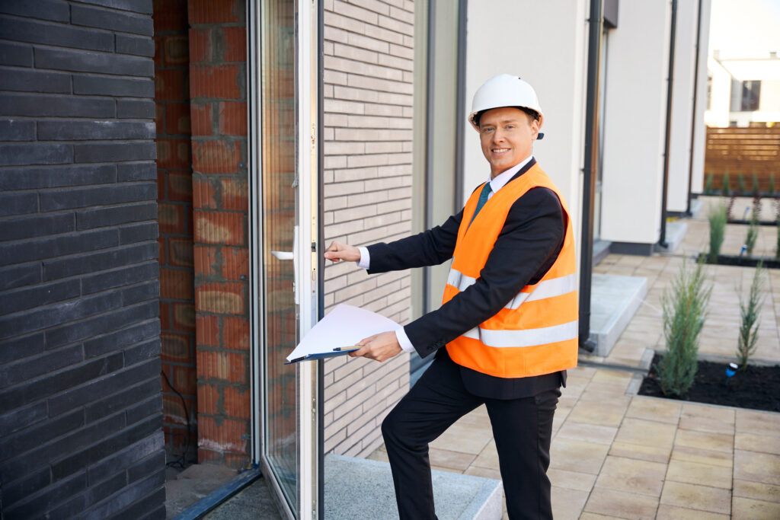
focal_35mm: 41
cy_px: 260
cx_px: 390
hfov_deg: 47.3
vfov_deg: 32.6
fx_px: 891
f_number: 2.8
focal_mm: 41.1
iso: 250
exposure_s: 1/320
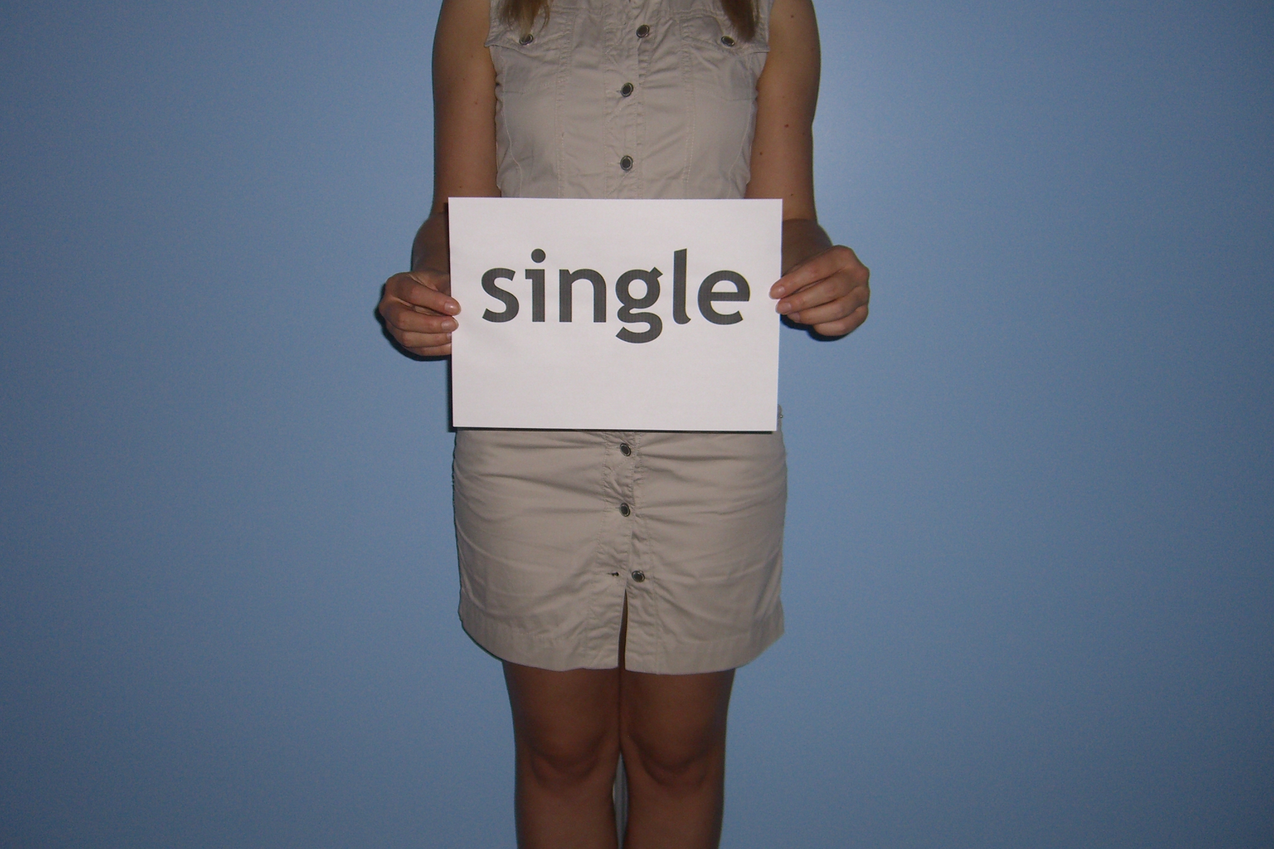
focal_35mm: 40
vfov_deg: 33.4
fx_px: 1415
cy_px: 434
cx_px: 634
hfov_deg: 48.5
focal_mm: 7.9
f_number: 2.8
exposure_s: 1/60
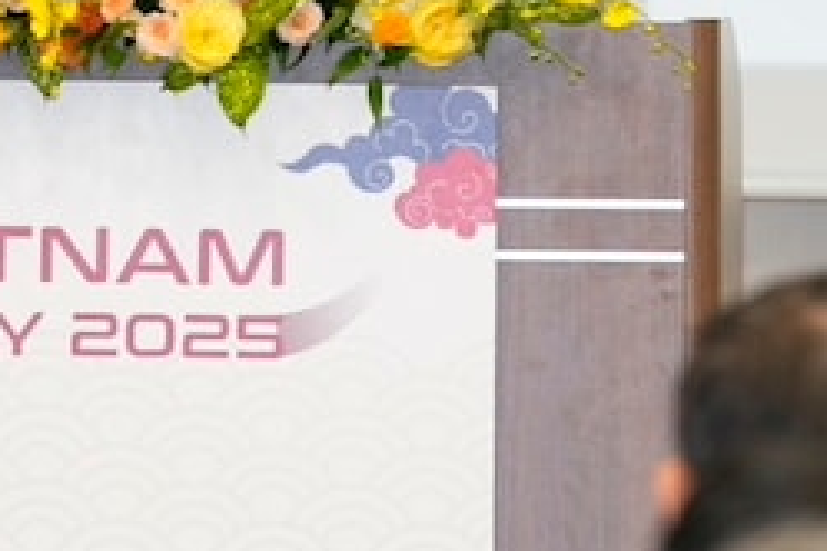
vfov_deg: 2.1
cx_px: 276
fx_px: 14747
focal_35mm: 642
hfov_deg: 3.2
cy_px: -188
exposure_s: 1/160
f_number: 4
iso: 2000
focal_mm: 200
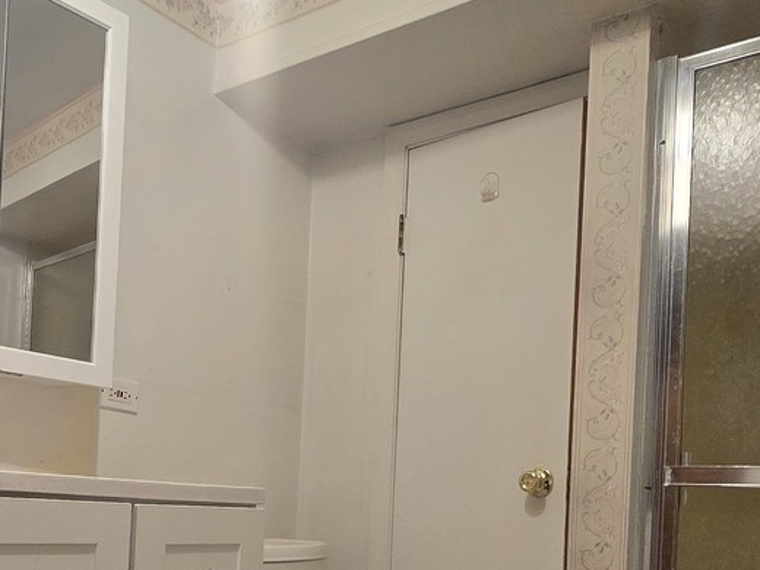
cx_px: 256
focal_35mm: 36
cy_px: 517
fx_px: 790
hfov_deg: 50.5
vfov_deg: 37.0
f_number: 2.2
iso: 500
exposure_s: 1/60
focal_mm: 2.2
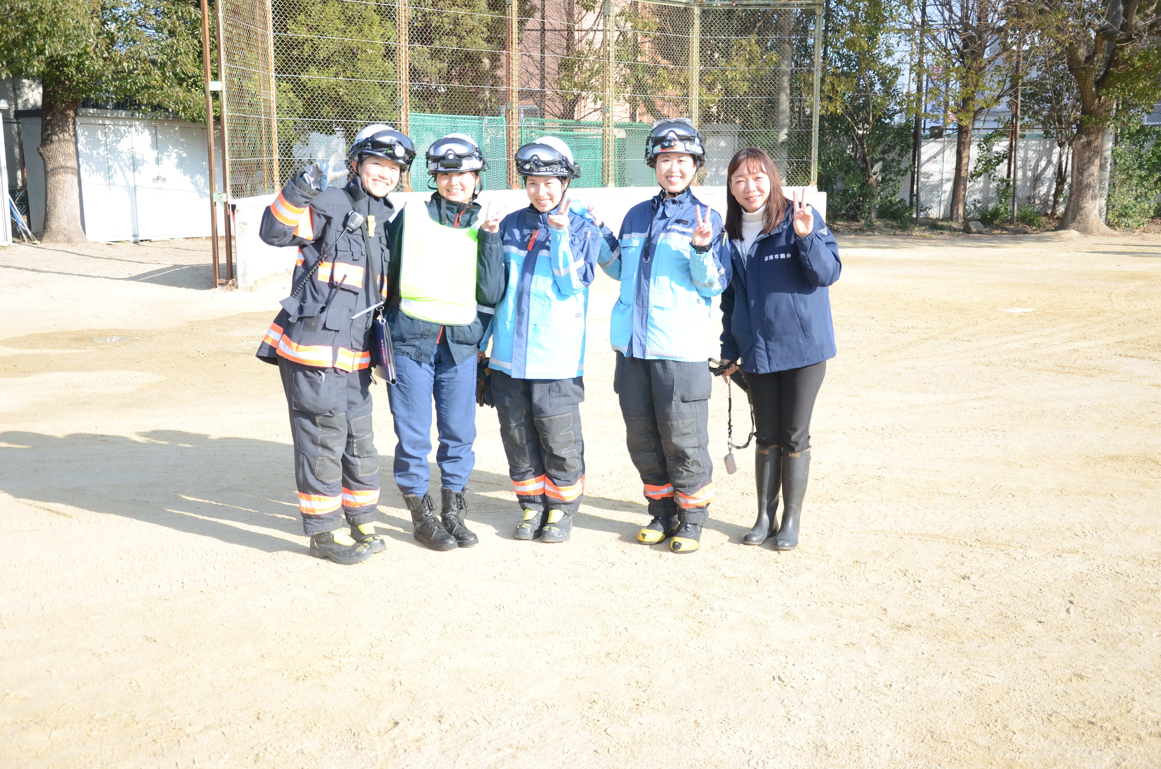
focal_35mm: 38
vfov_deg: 35.3
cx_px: 580
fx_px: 1207
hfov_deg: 51.4
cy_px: 384
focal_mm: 25
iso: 100
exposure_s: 1/200
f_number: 4
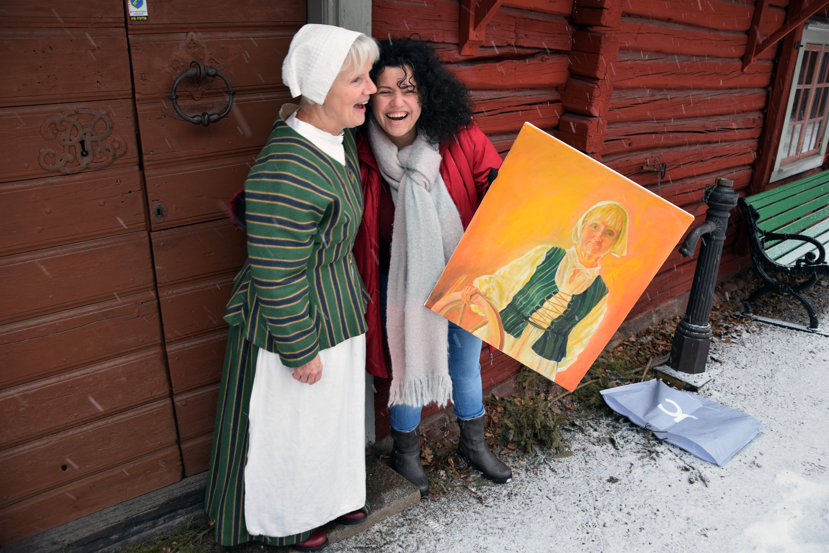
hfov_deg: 67.4
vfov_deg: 47.9
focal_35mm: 27
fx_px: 622
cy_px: 276
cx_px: 414
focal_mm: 18
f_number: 4.5
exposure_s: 1/80
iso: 400
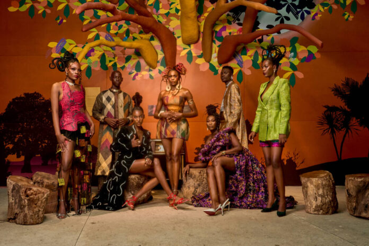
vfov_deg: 36.9
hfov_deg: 53.1
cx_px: 184
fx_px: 369
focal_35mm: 36
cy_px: 123
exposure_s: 1/160
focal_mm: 24
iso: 500
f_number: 4.5
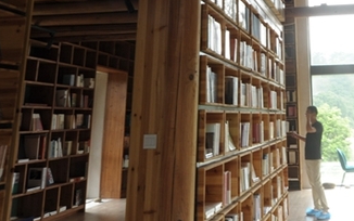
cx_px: 282
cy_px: 1
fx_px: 434
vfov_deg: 27.0
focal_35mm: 45
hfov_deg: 42.4
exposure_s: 1/6
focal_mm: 16
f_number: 13
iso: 400
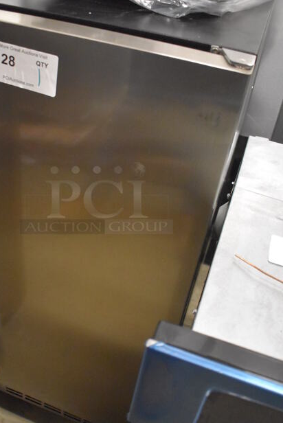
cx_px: 97
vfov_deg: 48.4
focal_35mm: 40
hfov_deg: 33.2
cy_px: 198
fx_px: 471
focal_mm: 18
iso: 5600
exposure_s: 1/125
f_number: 3.5
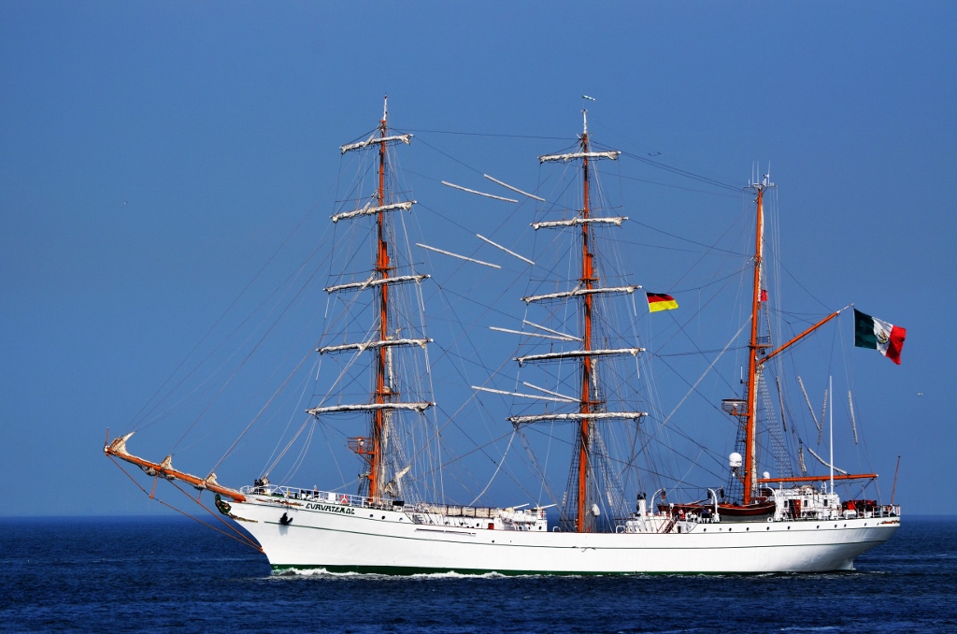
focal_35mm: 285
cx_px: 478
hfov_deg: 7.2
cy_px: 317
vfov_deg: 4.8
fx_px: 7560
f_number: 8
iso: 220
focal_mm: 190
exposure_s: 1/2000
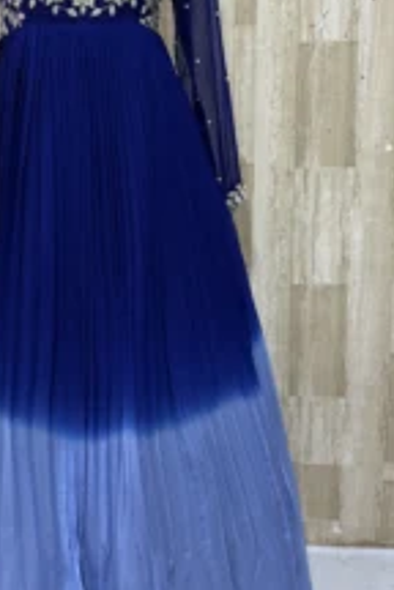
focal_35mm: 50
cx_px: 107
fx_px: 821
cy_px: 210
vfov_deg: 39.3
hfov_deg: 26.7
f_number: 1.6
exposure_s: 1/50
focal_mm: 6
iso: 80
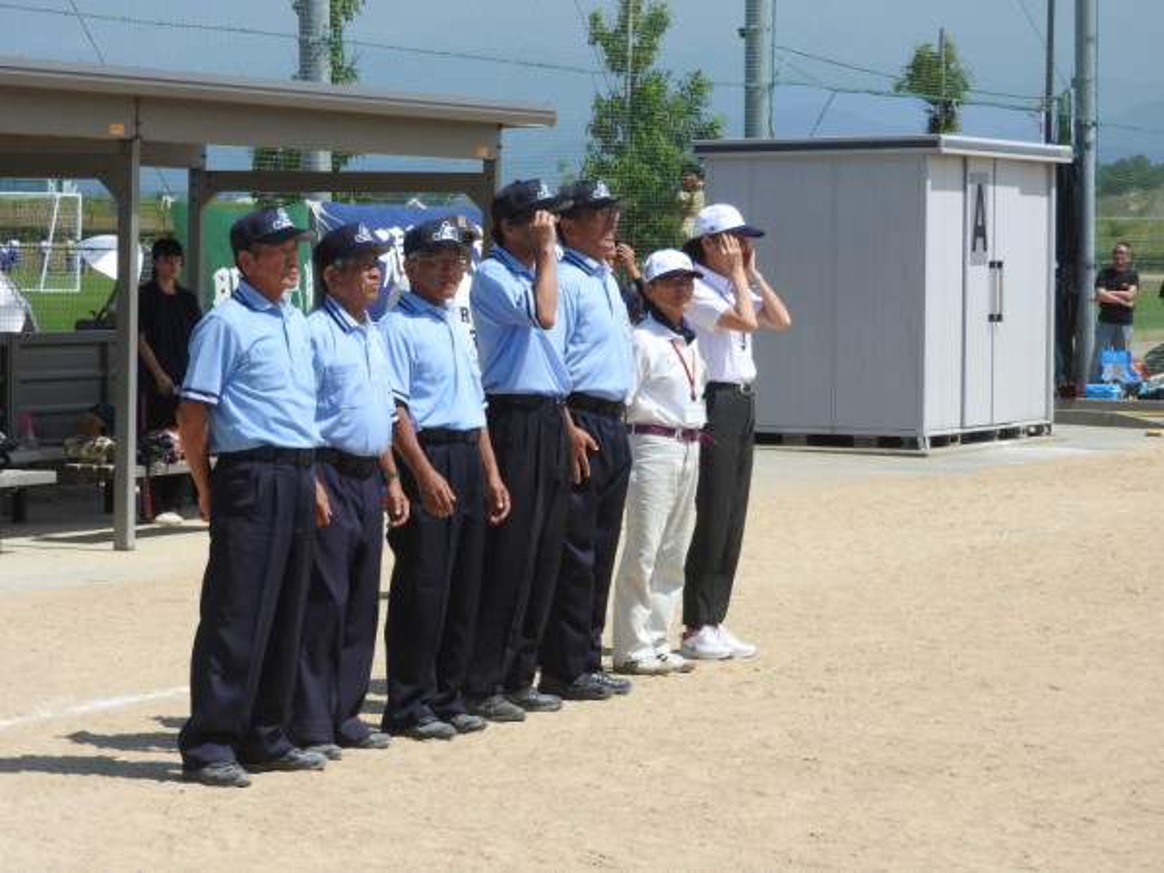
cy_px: 436
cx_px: 582
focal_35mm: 135
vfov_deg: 11.0
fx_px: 4540
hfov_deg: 14.6
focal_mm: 24.2
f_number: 5
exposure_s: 1/800
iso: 100
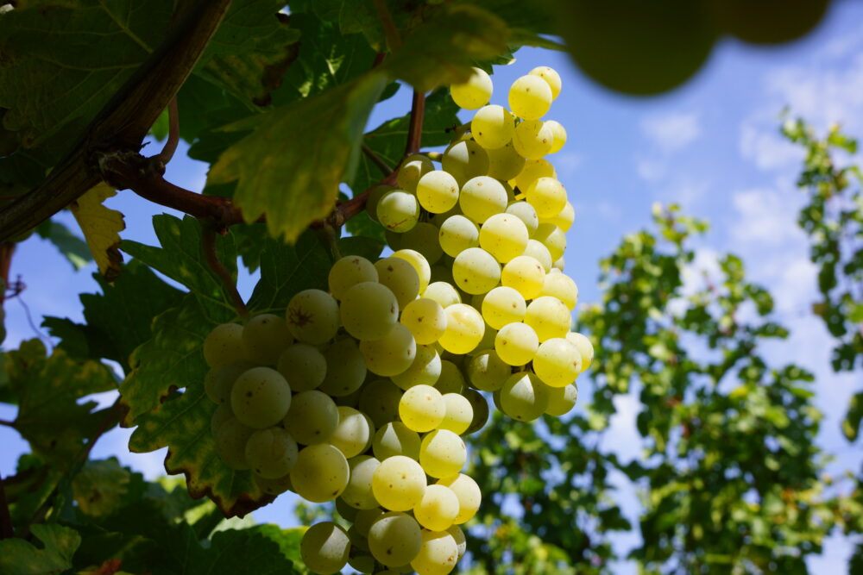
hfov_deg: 48.5
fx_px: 959
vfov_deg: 33.4
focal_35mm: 40
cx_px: 432
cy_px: 288
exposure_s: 1/100
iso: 100
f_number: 10
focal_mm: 27
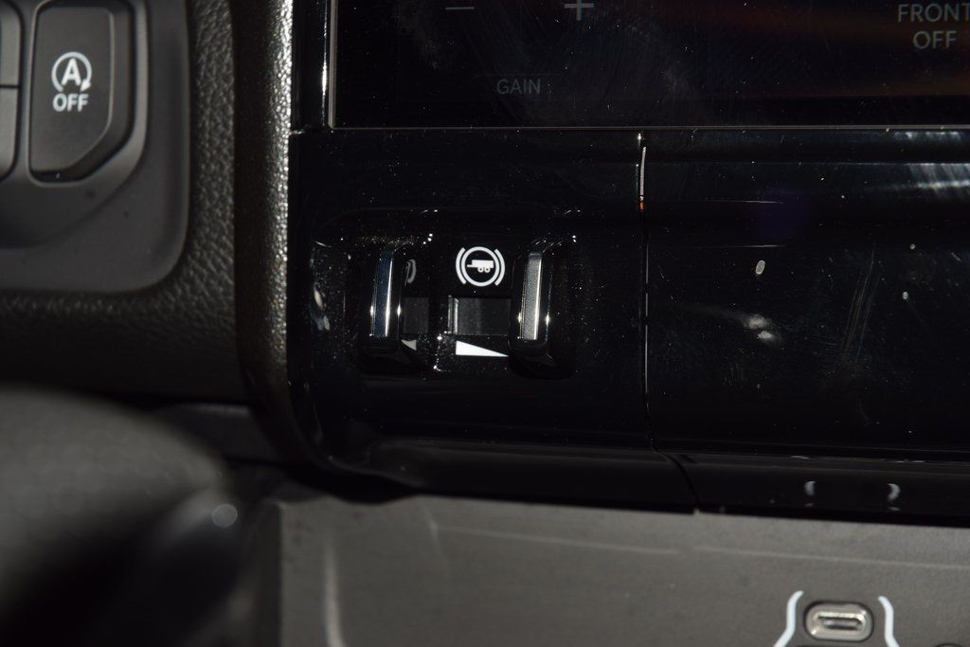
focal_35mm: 105
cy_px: 324
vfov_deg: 13.0
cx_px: 485
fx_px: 2829
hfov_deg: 19.5
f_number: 8
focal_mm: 70
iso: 100
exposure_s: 1/125
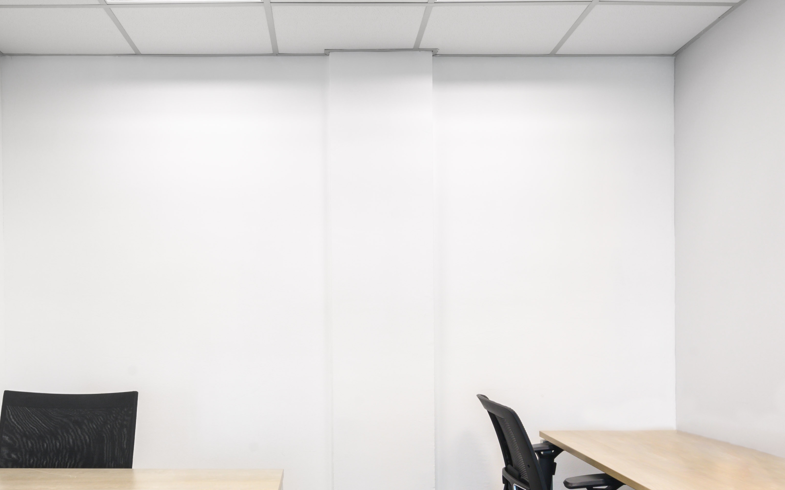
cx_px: 310
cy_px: 310
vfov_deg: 42.9
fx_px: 619
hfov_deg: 64.1
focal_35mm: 29
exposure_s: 1/5
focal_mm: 15.5
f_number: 11
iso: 200
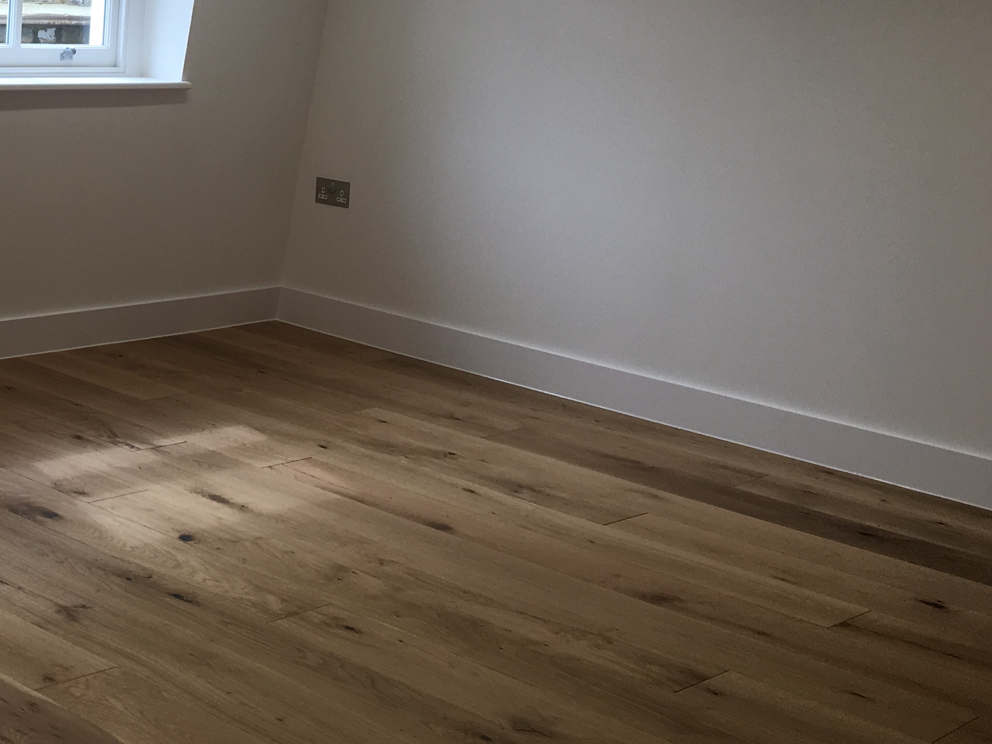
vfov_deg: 23.3
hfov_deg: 29.6
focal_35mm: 61
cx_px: 8
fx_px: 1748
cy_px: 59
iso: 25
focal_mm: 4.15
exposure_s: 1/120
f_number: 2.2
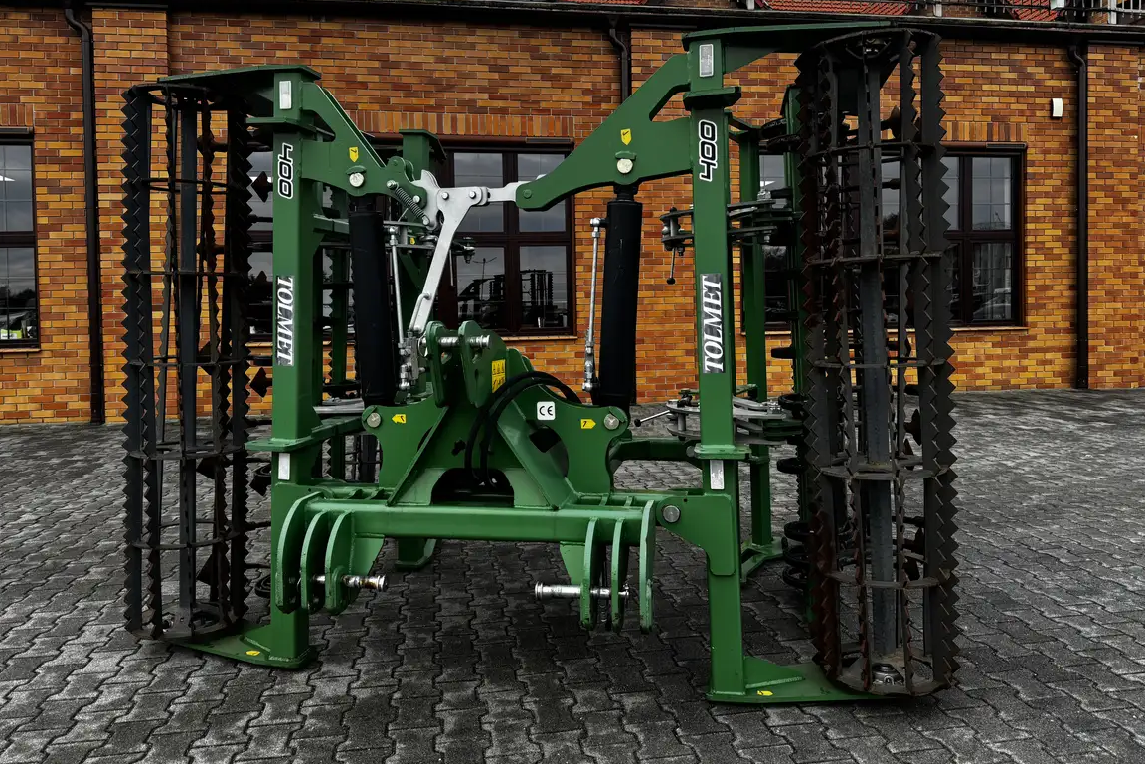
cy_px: 323
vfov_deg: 49.4
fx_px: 827
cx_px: 570
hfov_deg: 69.4
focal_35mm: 26
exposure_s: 1/460
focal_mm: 6.76
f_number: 1.78
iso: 80
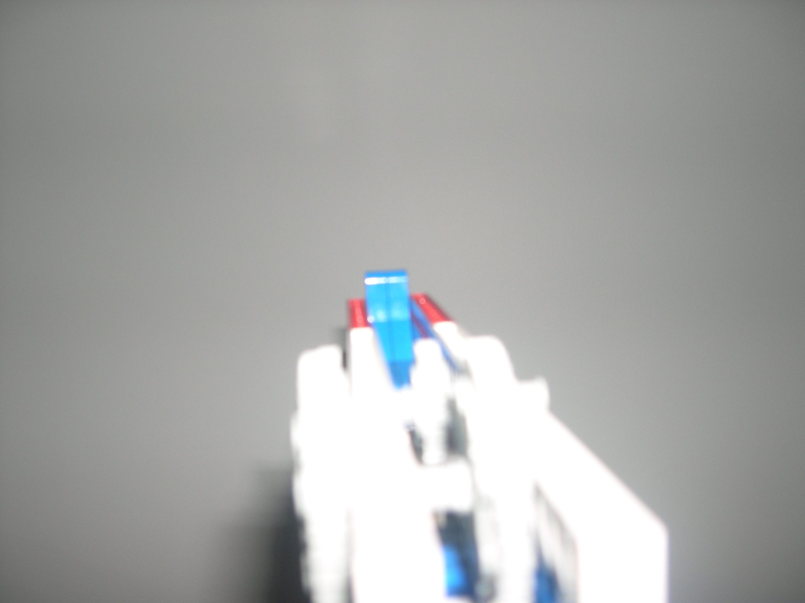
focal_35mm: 38
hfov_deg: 49.0
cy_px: 302
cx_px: 402
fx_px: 884
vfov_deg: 37.7
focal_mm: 8
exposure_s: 1/60
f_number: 2.8
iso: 100
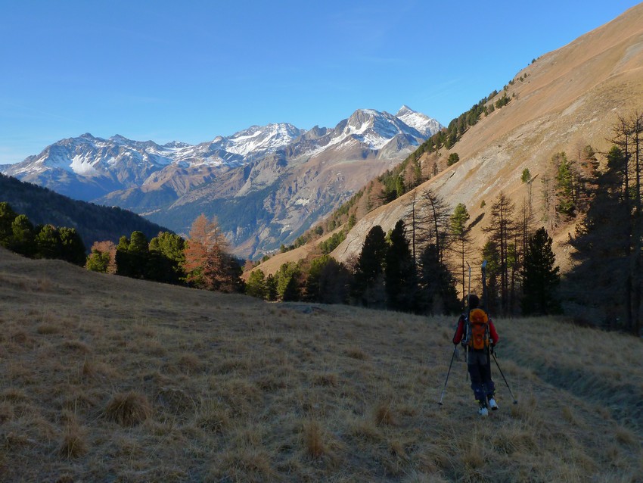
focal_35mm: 32
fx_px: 595
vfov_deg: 44.2
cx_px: 322
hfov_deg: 56.8
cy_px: 242
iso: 125
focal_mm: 5.3
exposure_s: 1/400
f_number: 5
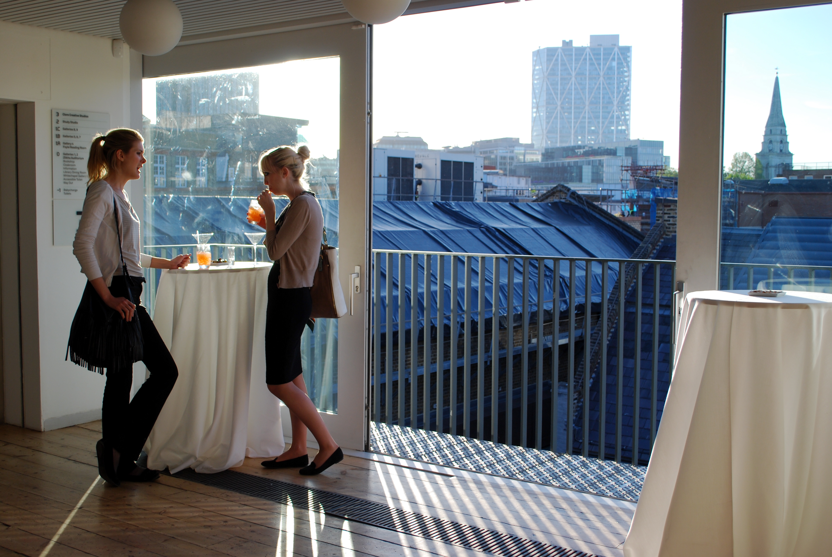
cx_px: 416
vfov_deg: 32.0
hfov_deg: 46.3
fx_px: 972
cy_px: 278
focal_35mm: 42
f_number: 5.6
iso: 100
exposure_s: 1/125
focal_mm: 28
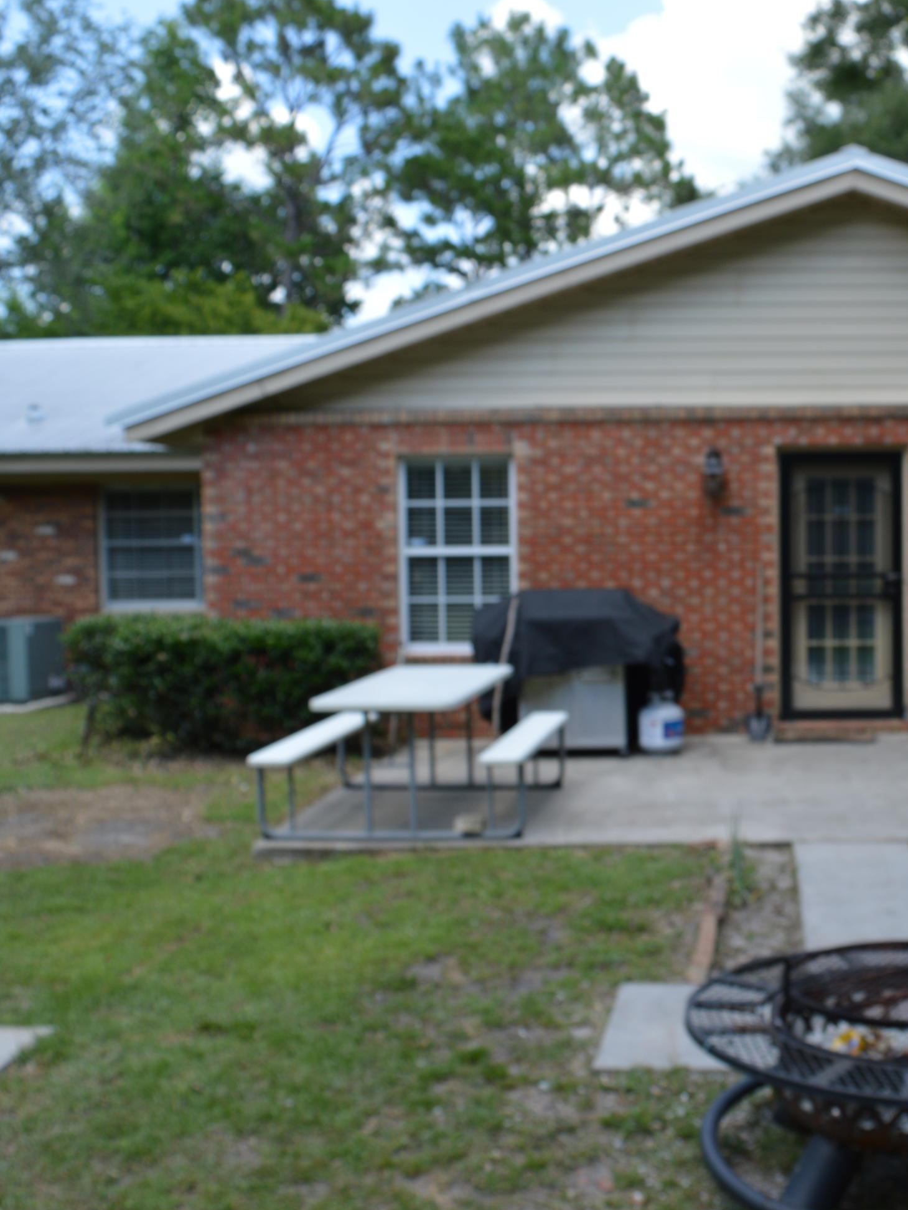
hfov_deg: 34.5
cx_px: 764
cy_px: 608
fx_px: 1399
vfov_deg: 46.8
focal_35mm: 40
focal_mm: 18
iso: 100
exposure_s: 1/160
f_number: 6.3
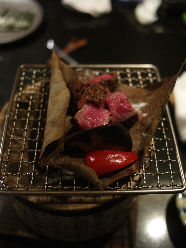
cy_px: 124
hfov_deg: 36.0
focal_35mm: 40
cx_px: 93
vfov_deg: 46.8
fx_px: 287
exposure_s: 1/25
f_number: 1.7
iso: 800
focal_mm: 20
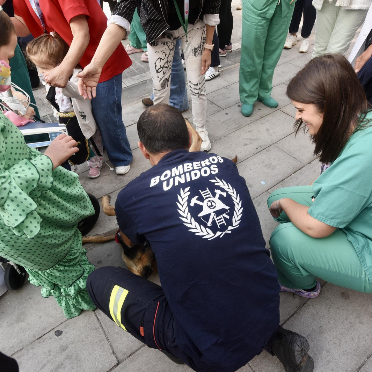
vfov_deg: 67.3
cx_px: 194
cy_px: 186
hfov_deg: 67.2
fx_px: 280
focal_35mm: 23
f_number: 6.3
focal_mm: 18
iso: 320
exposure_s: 1/250
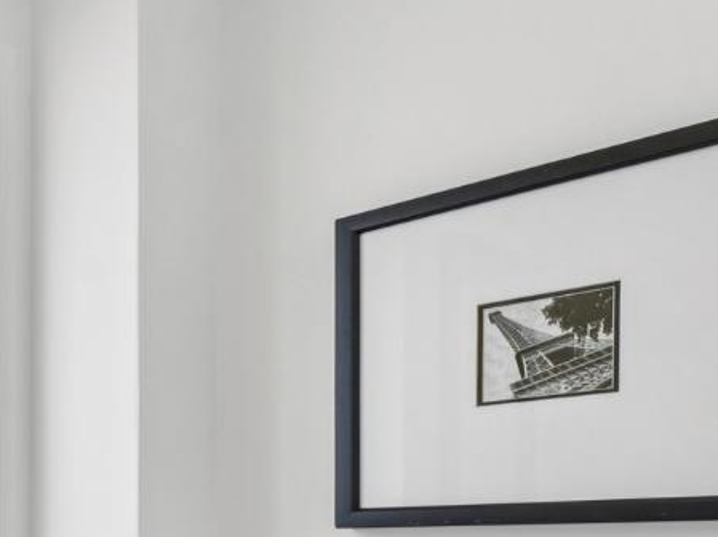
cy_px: 587
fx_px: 933
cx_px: -416
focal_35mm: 45
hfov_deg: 26.5
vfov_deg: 29.1
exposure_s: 1/50
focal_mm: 14
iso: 640
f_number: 8
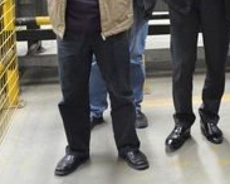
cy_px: -28
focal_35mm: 83
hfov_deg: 20.9
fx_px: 564
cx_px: 300
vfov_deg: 17.7
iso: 6400
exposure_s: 1/80
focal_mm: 18
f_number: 5.6
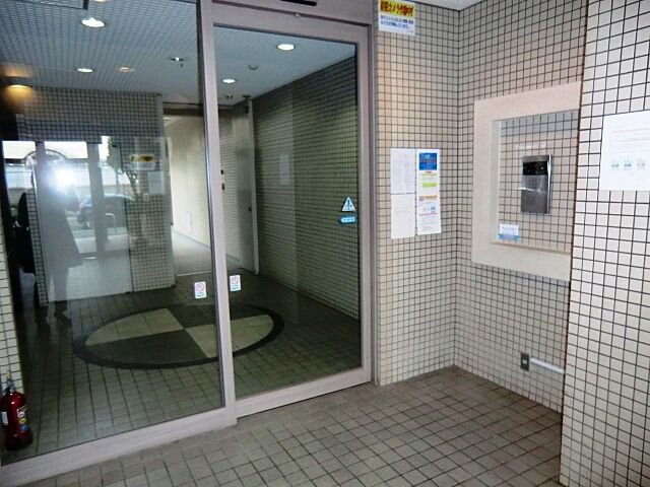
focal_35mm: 24
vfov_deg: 56.8
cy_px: 244
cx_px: 325
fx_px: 451
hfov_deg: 71.6
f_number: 3.2
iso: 400
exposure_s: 1/60
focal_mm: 4.3
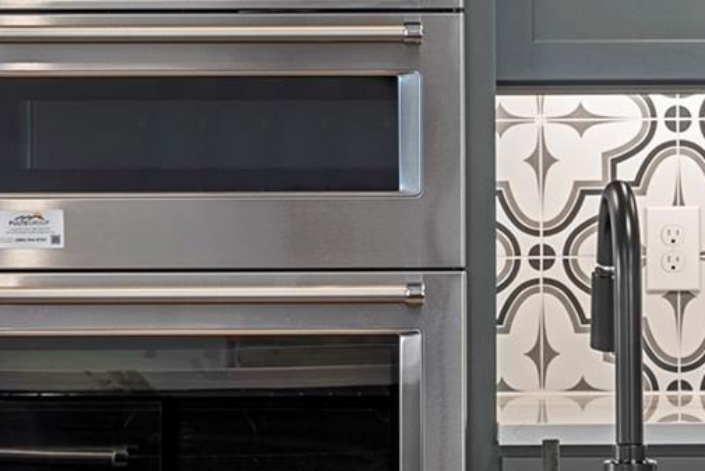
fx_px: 5465
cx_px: 363
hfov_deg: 7.4
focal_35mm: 279
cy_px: -17
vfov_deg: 4.9
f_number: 9
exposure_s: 3.2
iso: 80
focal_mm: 59
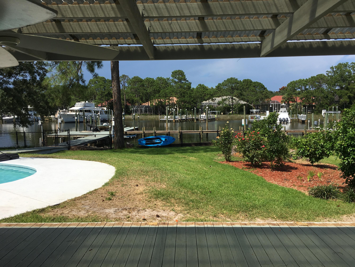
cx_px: 178
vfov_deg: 48.2
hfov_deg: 61.7
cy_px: 134
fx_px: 297
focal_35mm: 29
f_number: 2.2
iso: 25
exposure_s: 1/1789
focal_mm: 4.15
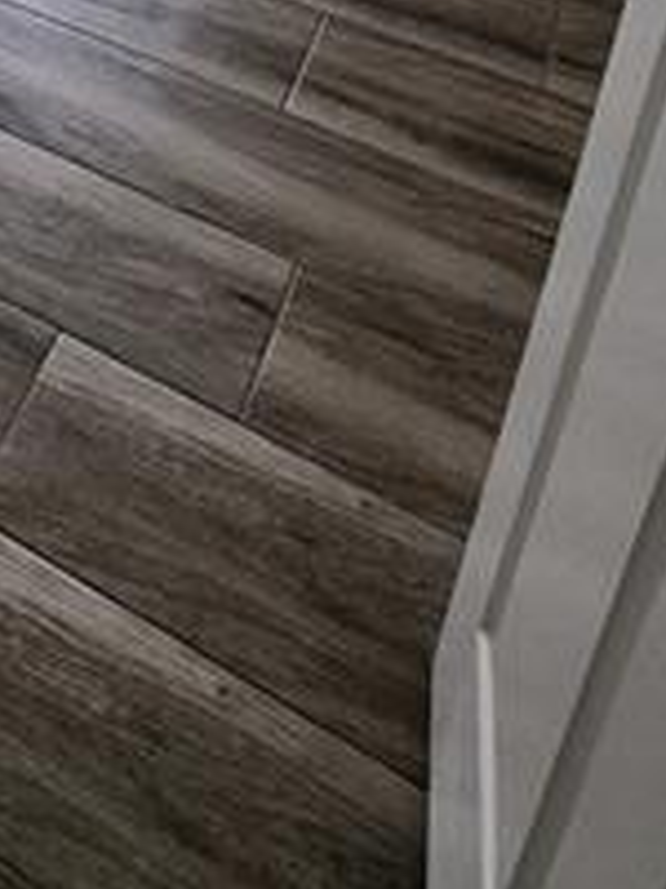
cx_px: -222
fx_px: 1283
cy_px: -382
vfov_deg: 28.1
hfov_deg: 24.9
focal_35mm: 50
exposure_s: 1/120
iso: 32
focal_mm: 1.74
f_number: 2.2
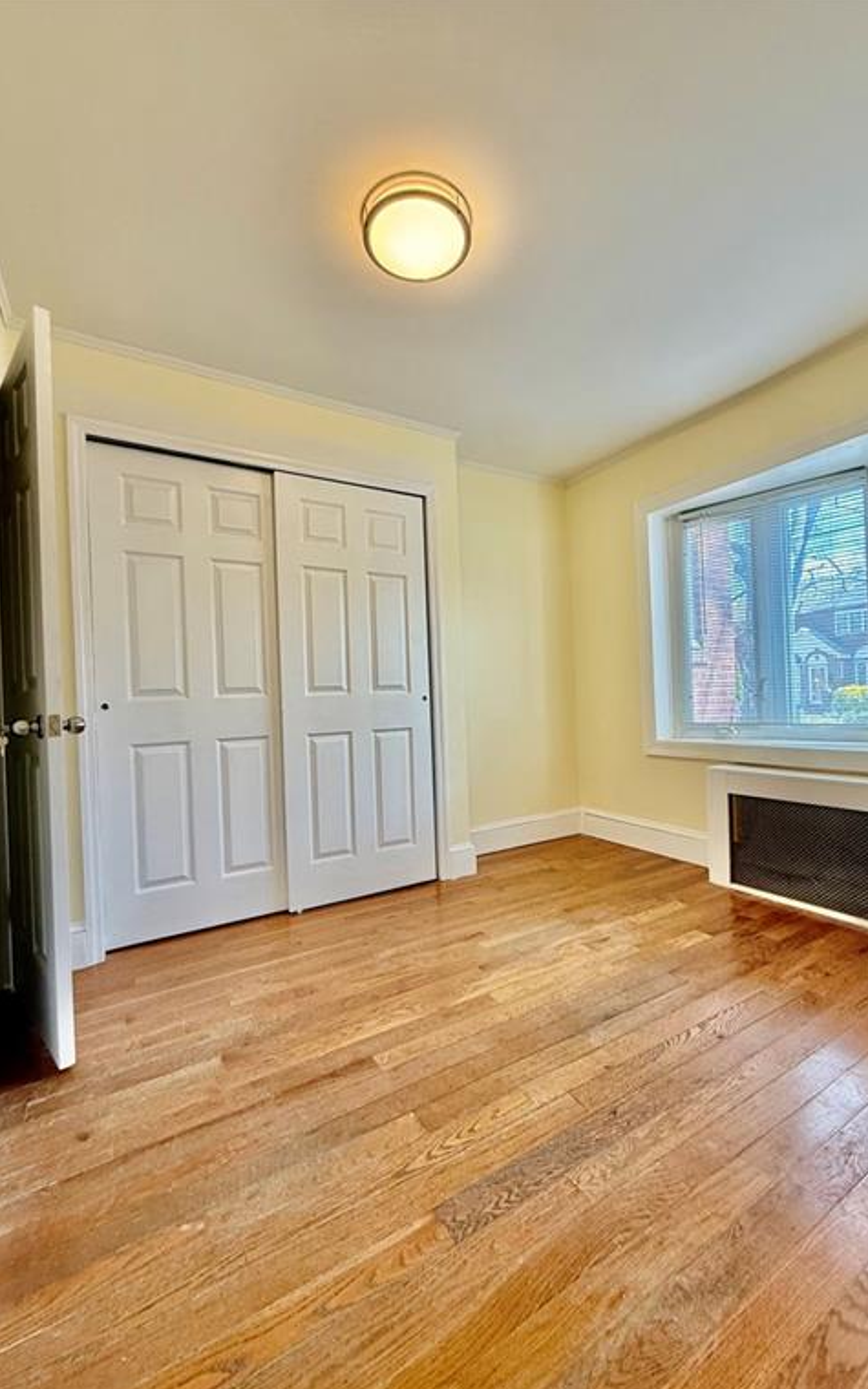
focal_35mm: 15
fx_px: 568
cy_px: 698
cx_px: 464
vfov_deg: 101.5
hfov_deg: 74.7
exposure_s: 1/120
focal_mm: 2.22
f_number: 2.2
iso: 100
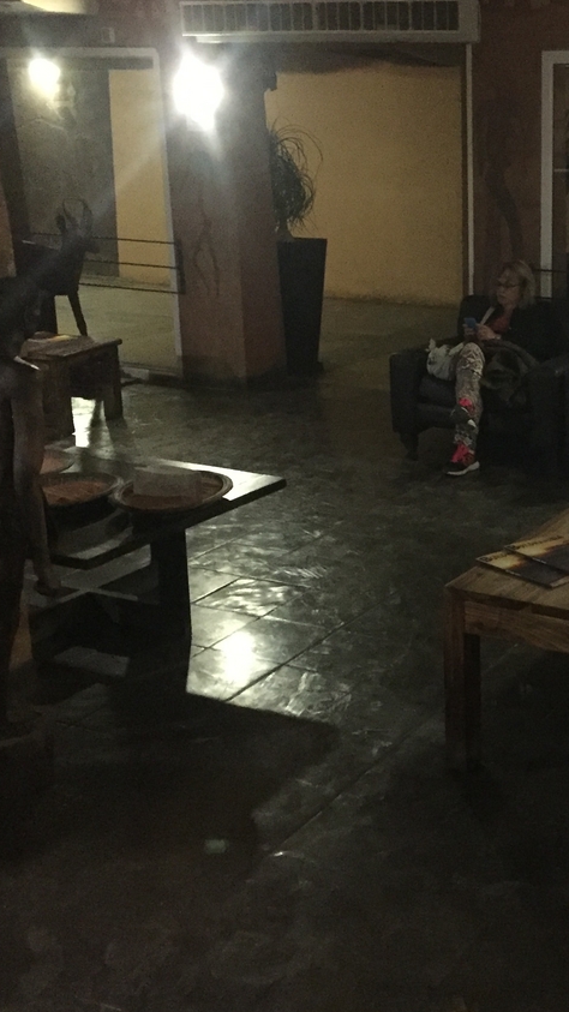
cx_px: 568
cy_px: 480
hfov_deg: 23.8
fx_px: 1288
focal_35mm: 48
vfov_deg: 42.9
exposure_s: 1/17
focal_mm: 4.15
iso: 1250
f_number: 2.2
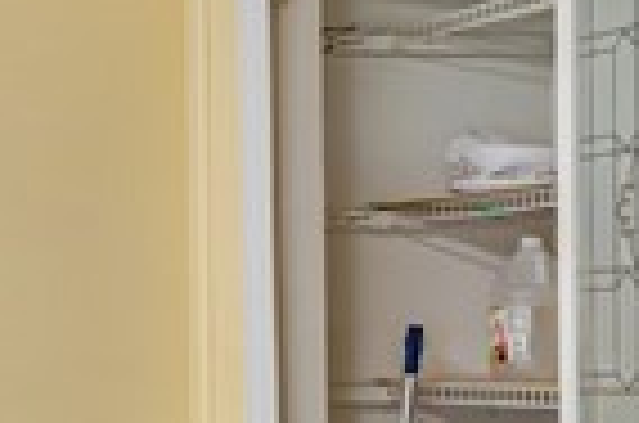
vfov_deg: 14.5
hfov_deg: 16.2
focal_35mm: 92
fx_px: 1629
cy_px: 425
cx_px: -698
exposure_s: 1/20
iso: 50
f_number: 11
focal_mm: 12
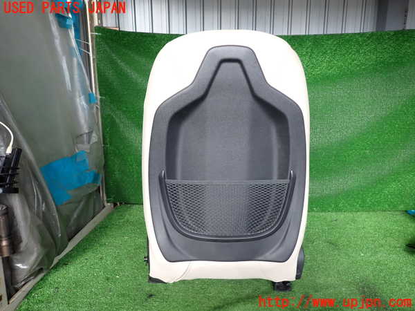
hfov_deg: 69.4
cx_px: 208
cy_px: 156
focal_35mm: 25
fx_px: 300
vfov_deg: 54.9
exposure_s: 1/125
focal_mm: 4.5
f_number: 2
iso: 100
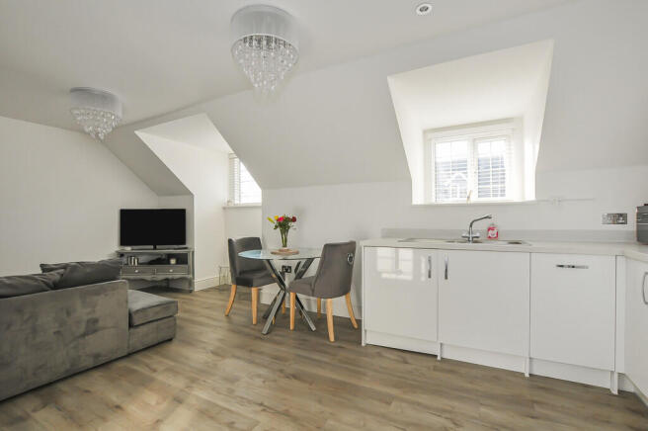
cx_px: 324
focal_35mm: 15
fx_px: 270
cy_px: 216
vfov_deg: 77.2
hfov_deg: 100.4
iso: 400
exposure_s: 1/40
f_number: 11
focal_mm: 10
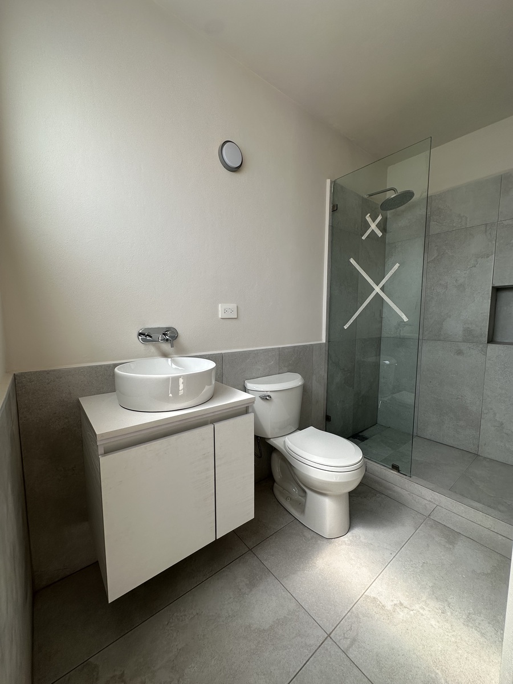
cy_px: 342
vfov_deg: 102.1
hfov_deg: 85.7
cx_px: 256
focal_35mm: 14
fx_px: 277
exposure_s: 1/250
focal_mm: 2.22
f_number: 2.2
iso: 40
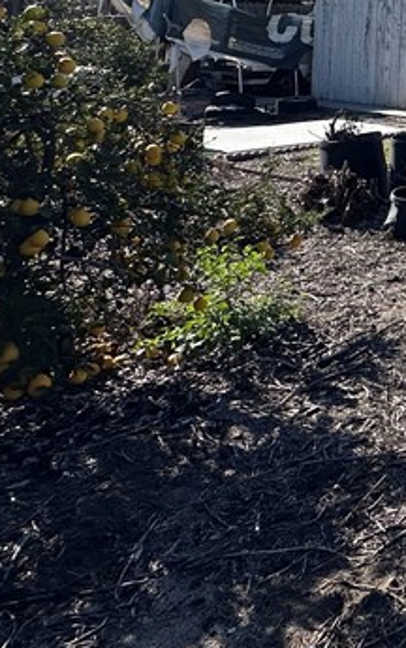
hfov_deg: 19.9
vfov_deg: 39.7
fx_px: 778
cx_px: 759
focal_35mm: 44
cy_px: -4
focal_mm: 2.22
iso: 40
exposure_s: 1/2053
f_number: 2.2
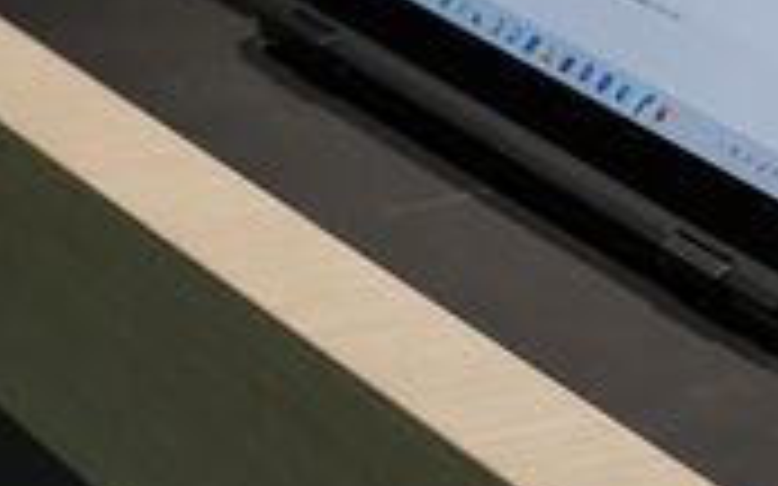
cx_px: 693
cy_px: -182
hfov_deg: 9.6
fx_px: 4600
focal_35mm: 217
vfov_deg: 6.0
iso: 5000
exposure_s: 1/160
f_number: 6.3
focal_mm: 60
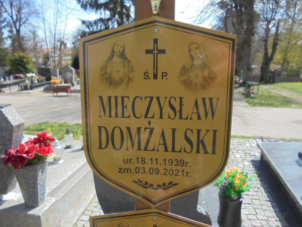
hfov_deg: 67.3
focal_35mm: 26
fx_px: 227
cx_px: 151
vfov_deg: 53.1
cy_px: 114
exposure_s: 1/640
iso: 100
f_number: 3.5
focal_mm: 4.6
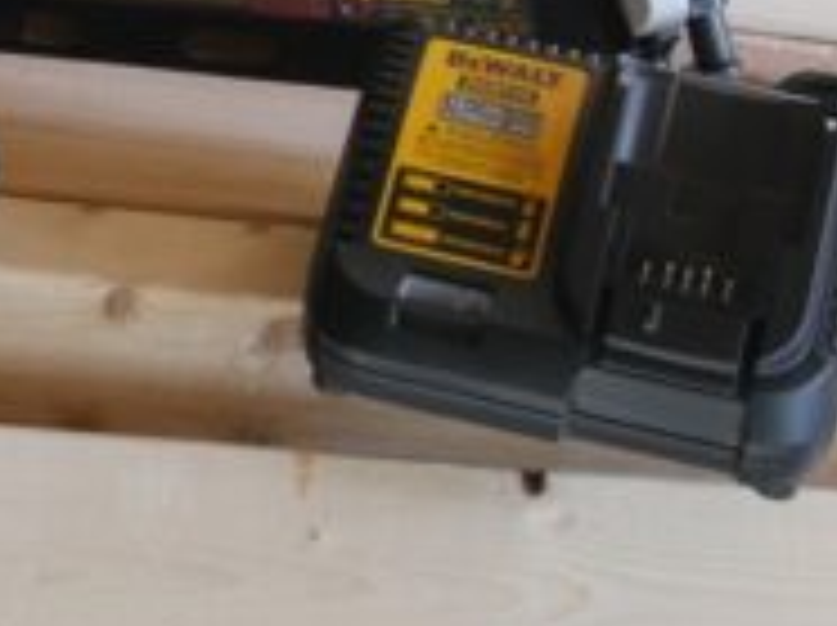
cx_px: -180
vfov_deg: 7.5
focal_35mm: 195
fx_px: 4709
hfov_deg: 10.0
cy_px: -158
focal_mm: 26
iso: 1000
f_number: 4.2
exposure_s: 1/60
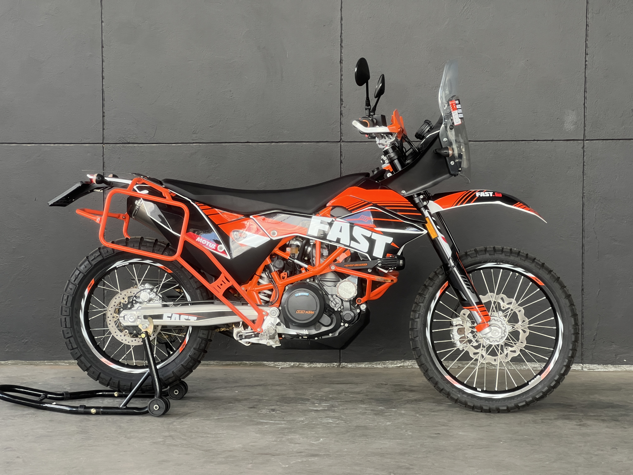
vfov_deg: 19.1
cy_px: 238
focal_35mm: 77
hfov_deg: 25.3
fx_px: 1408
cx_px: 316
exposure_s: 1/99
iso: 100
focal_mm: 9
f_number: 2.8
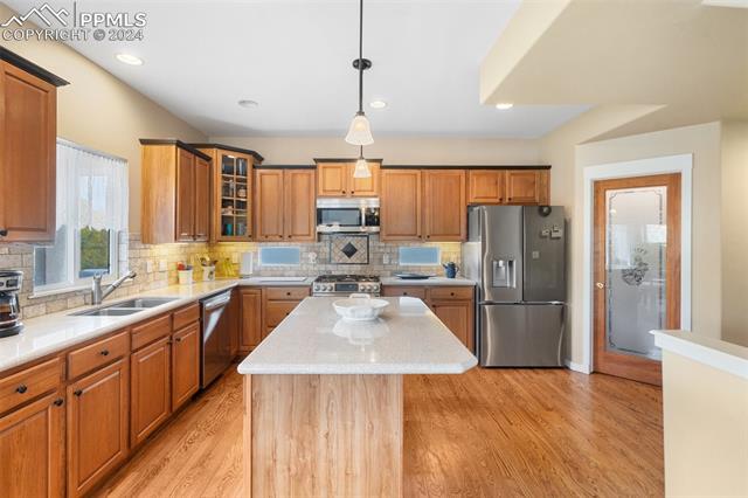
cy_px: 249
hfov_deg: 96.8
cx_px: 374
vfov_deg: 73.7
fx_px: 332
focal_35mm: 16
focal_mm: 16
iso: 500
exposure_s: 1/15
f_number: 7.1
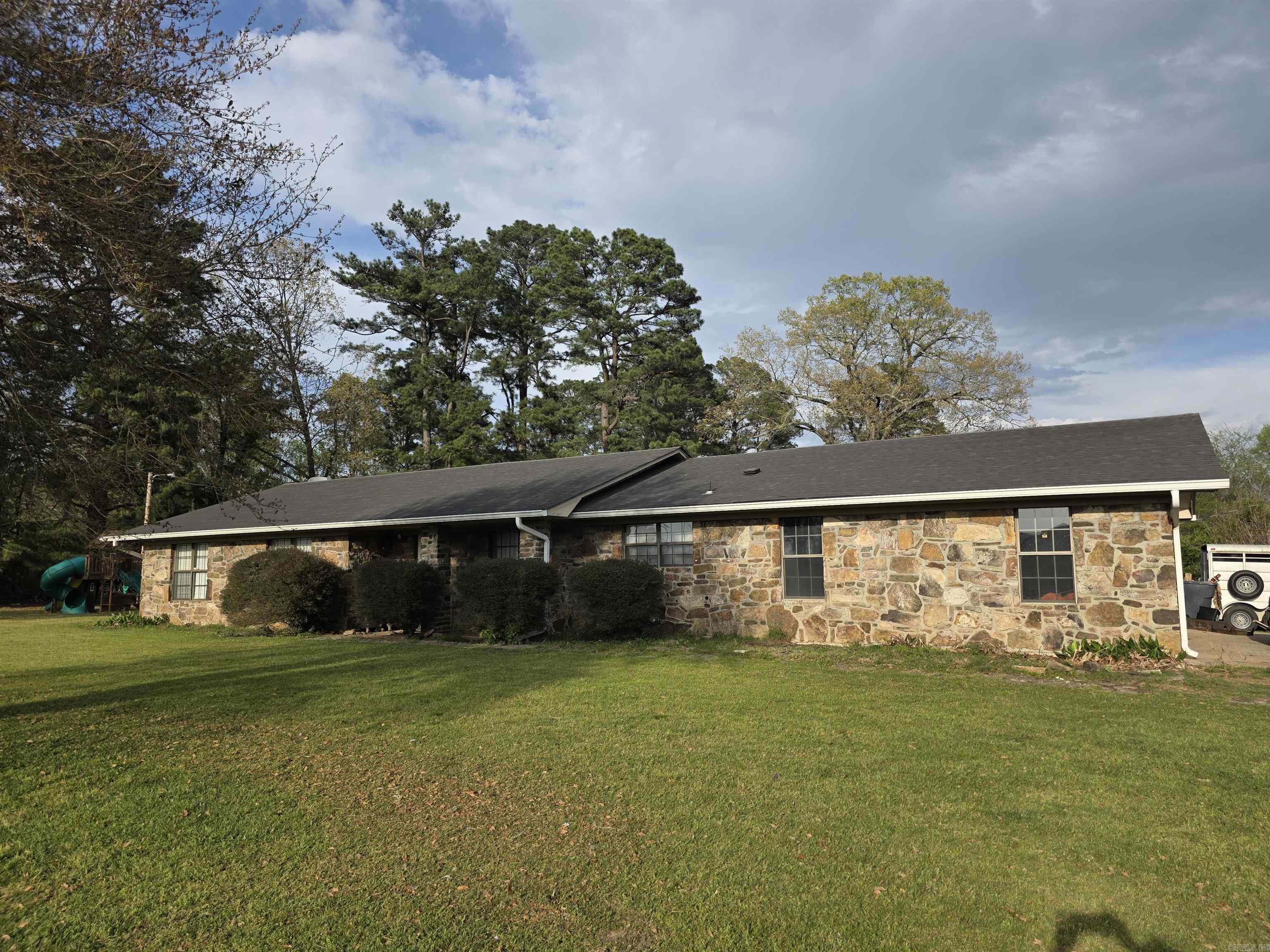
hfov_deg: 73.9
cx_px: 635
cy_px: 476
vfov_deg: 58.9
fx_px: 844
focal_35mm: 23
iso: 80
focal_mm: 6.3
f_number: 1.7
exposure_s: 1/5296
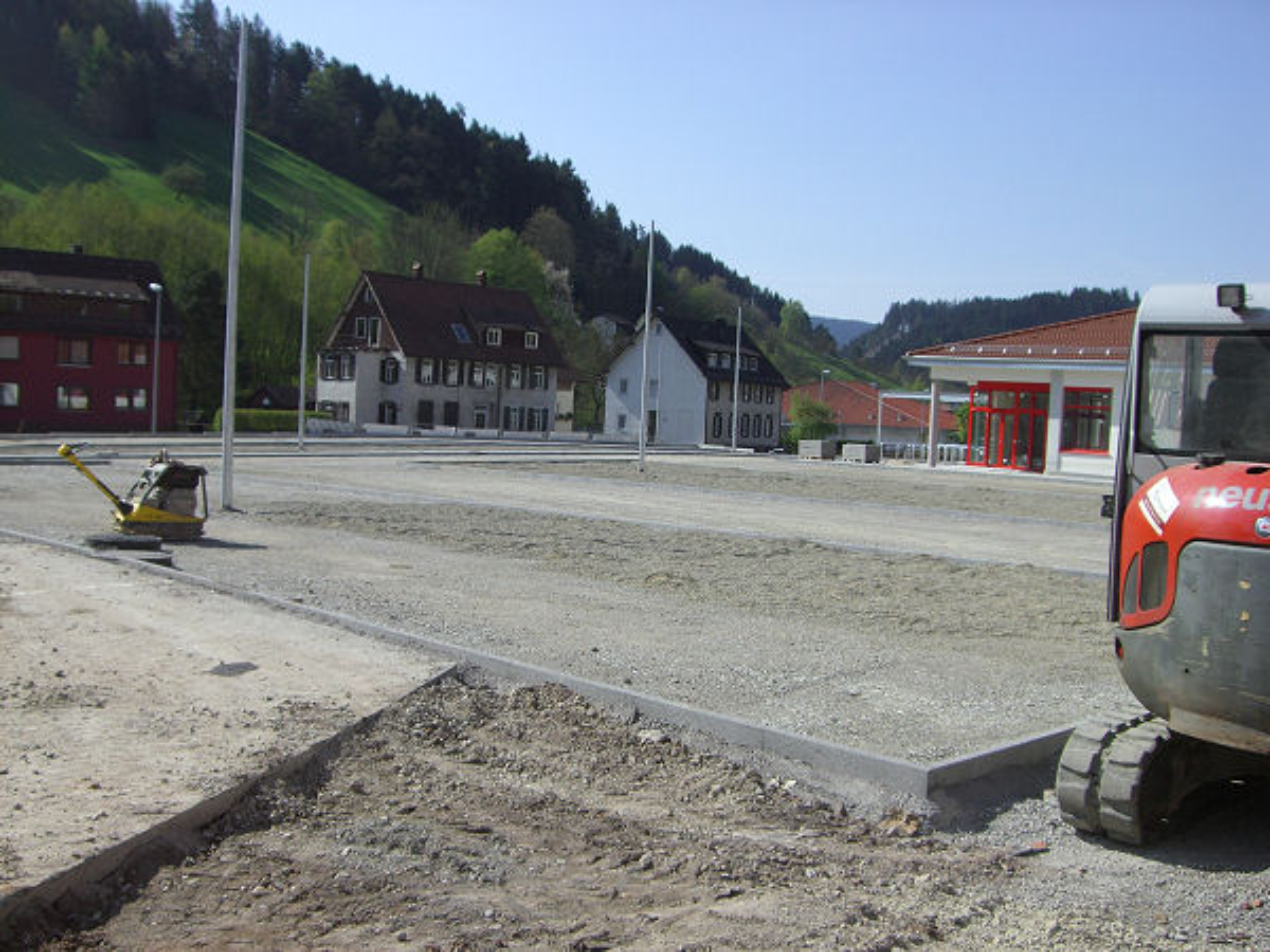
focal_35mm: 38
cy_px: 476
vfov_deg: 37.7
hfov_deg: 49.0
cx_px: 635
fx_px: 1394
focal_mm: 6.2
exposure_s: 1/640
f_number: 4.3
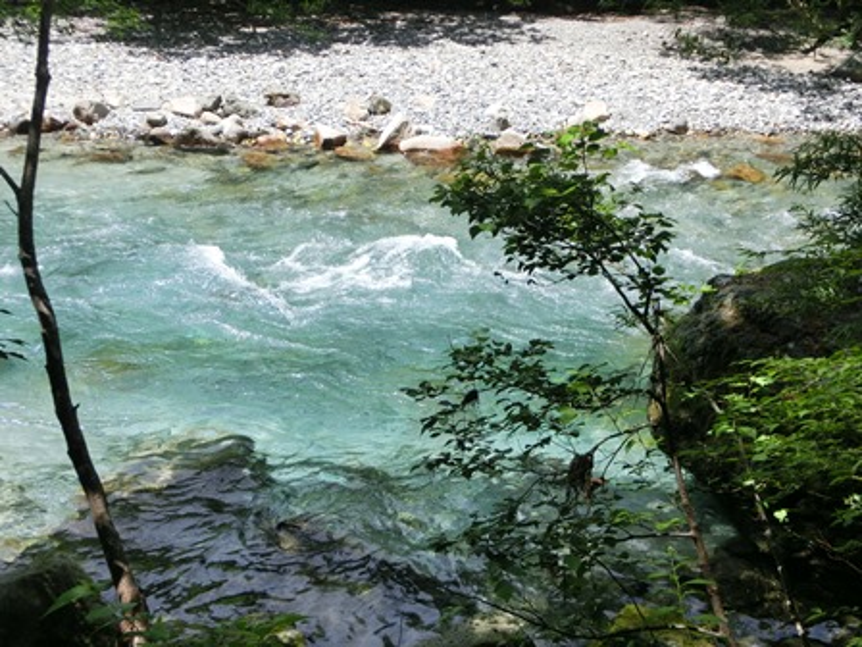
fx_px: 1170
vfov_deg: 30.9
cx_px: 431
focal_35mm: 47
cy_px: 324
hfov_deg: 40.4
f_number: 4.2
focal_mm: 8.29
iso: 80
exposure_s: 1/320
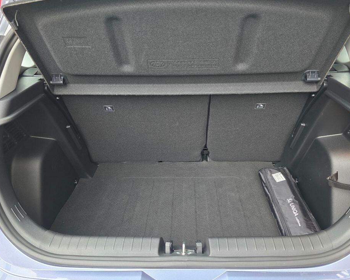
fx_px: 259
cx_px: 177
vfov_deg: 56.8
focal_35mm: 25
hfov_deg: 68.1
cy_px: 140
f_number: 1.7
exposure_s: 1/120
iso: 320
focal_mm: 6.3
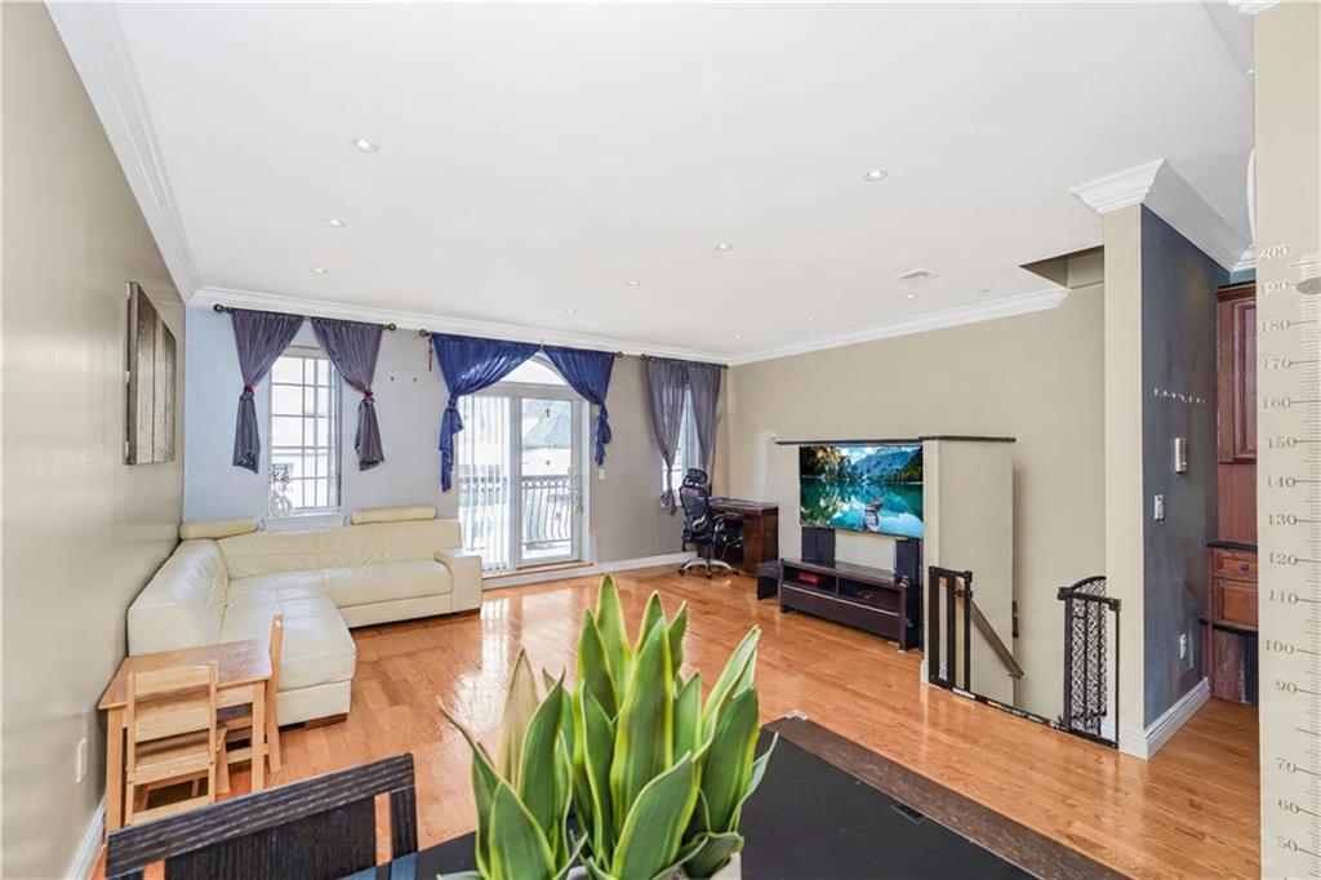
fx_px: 587
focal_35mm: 16
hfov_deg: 96.8
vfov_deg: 73.7
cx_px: 660
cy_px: 440
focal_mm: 16
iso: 50
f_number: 4
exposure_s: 1/30
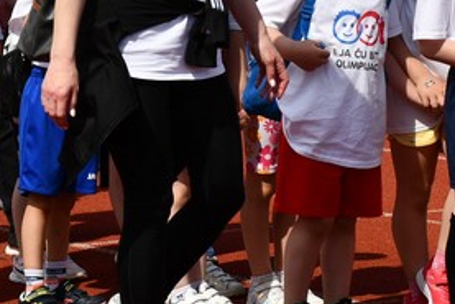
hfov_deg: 8.8
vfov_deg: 5.9
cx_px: 266
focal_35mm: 233
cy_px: 22
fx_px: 2946
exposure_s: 1/320
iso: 100
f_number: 9
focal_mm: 42
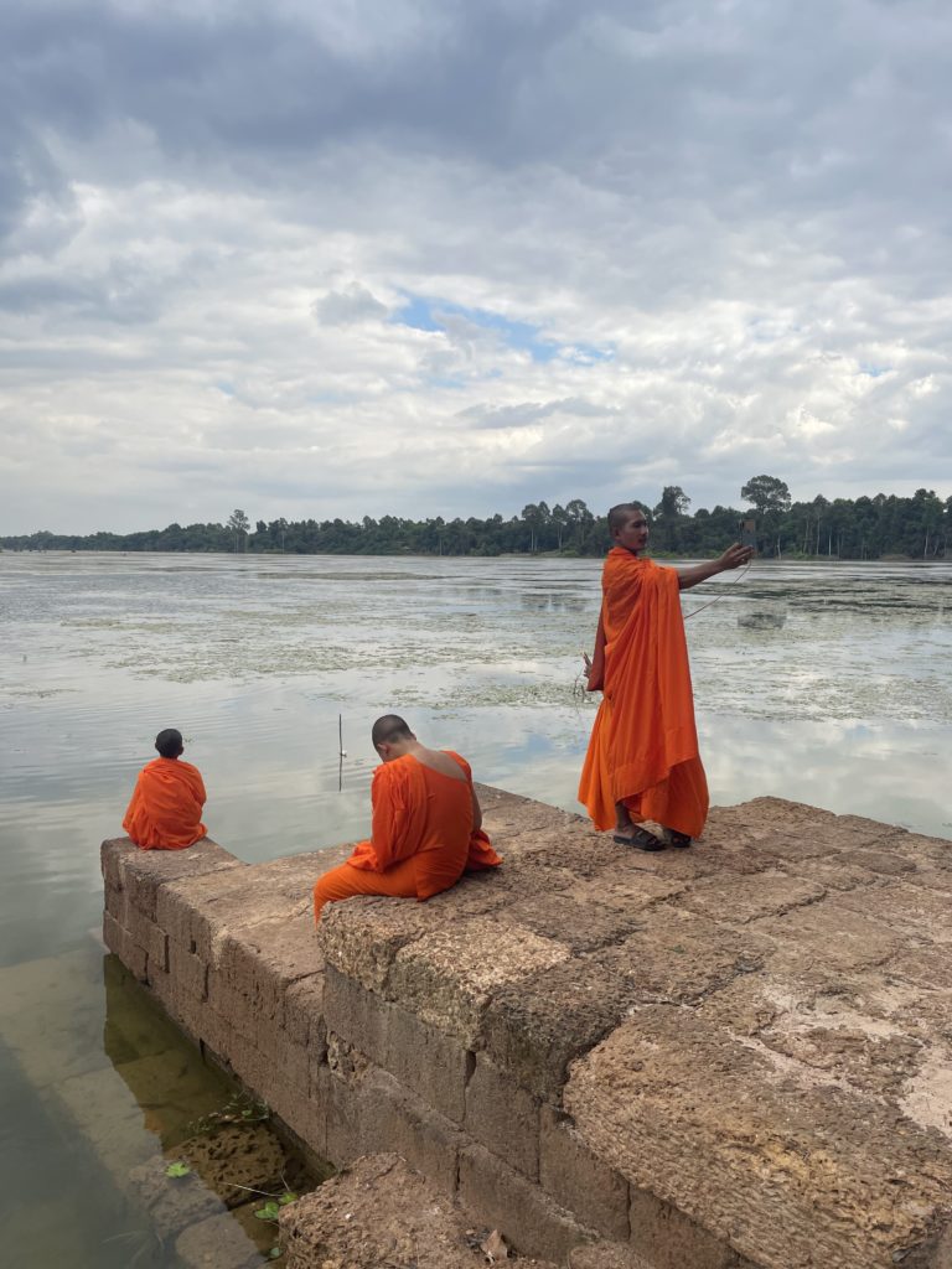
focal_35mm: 26
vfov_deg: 67.3
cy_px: 634
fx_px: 953
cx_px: 476
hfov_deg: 53.1
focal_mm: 4.2
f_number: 1.6
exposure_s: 1/2959
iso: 32
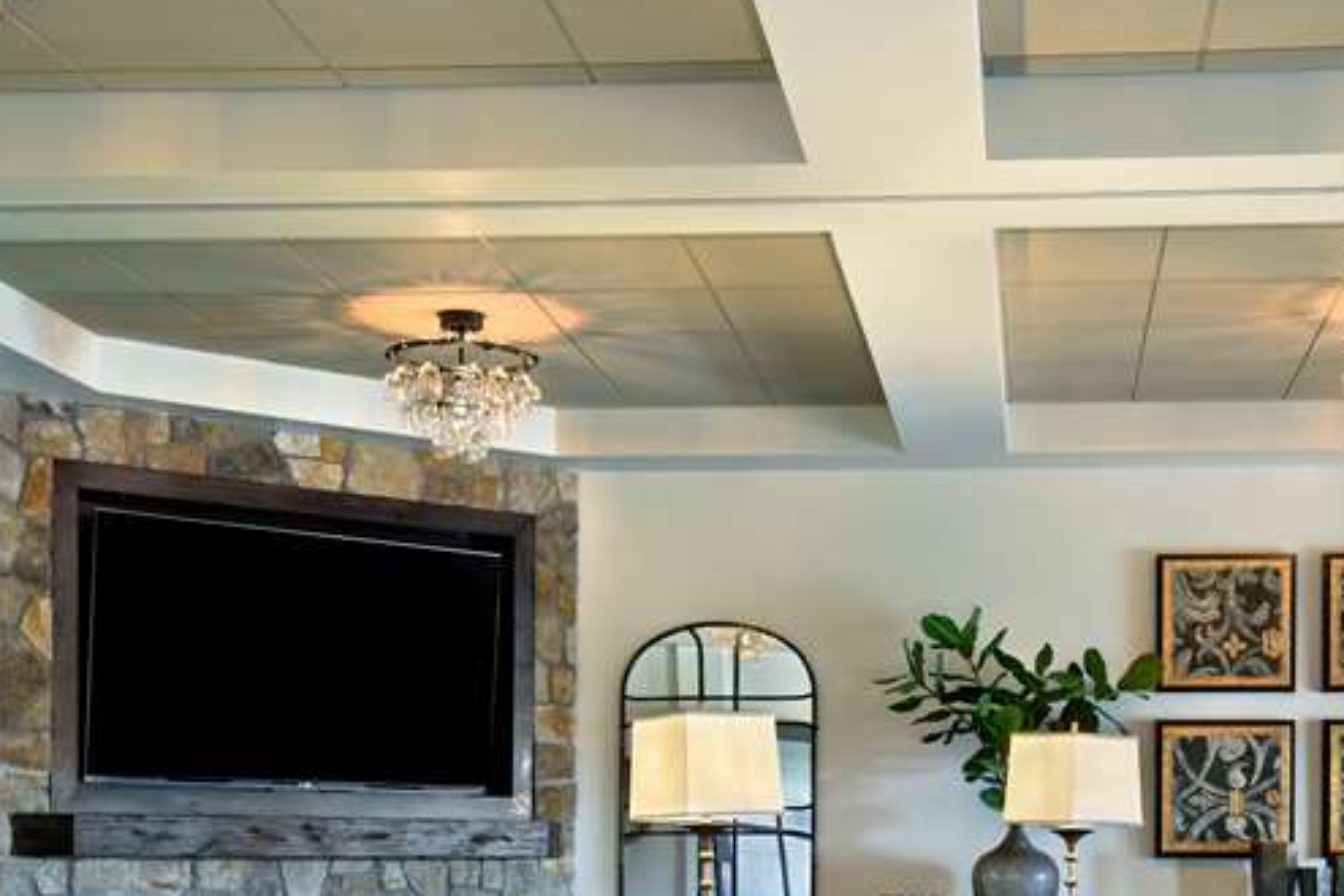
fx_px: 2314
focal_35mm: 62
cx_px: 840
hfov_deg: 32.2
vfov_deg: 21.3
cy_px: 848
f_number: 5.6
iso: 100
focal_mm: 30
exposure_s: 1
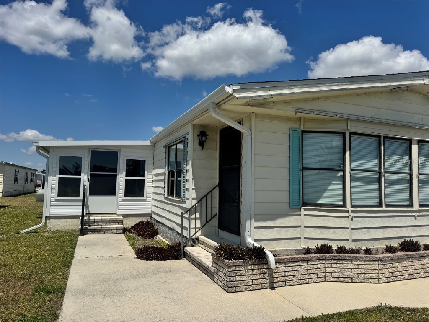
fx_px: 297
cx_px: 214
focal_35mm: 24
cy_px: 161
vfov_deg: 56.8
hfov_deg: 71.6
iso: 80
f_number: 1.78
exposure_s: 1/10417
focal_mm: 6.76
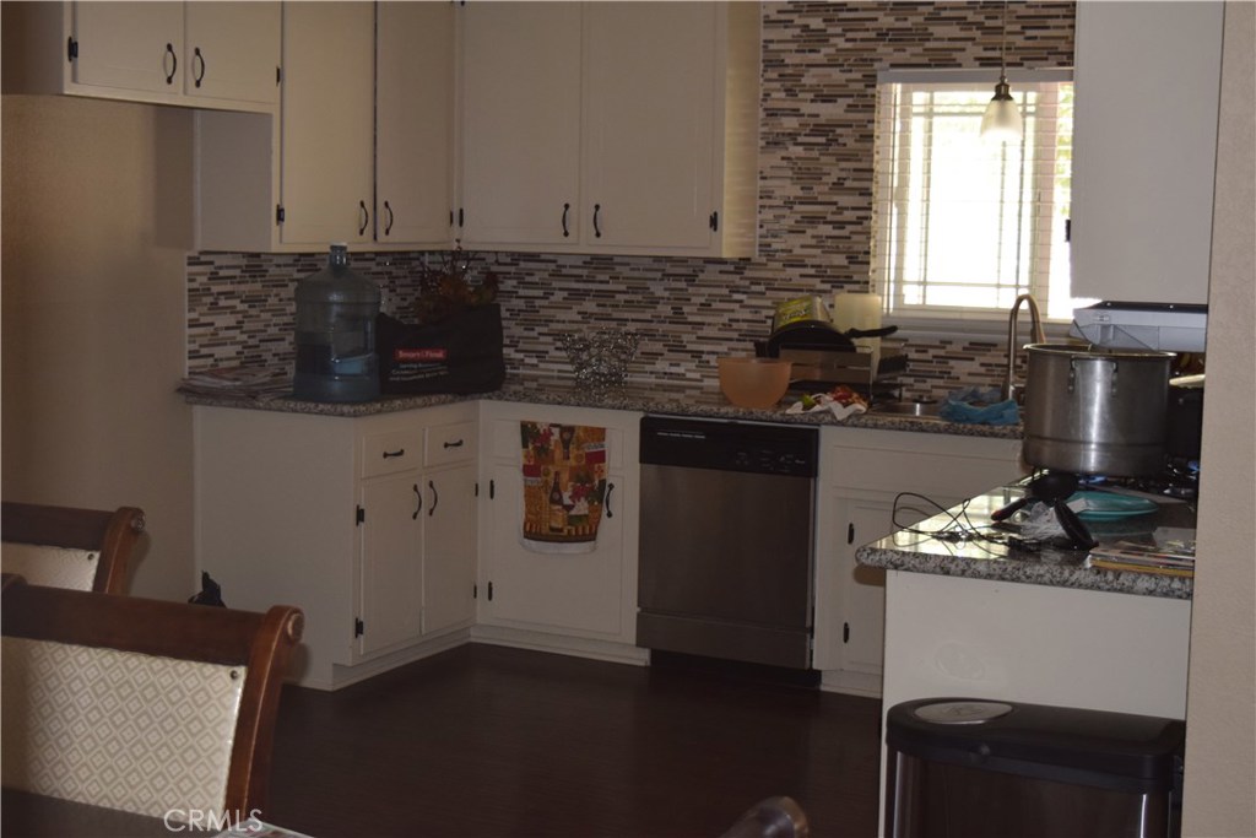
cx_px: 628
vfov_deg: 25.8
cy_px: 419
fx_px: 1832
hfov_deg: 37.8
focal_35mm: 52
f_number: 4.5
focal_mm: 35
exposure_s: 1/60
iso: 900
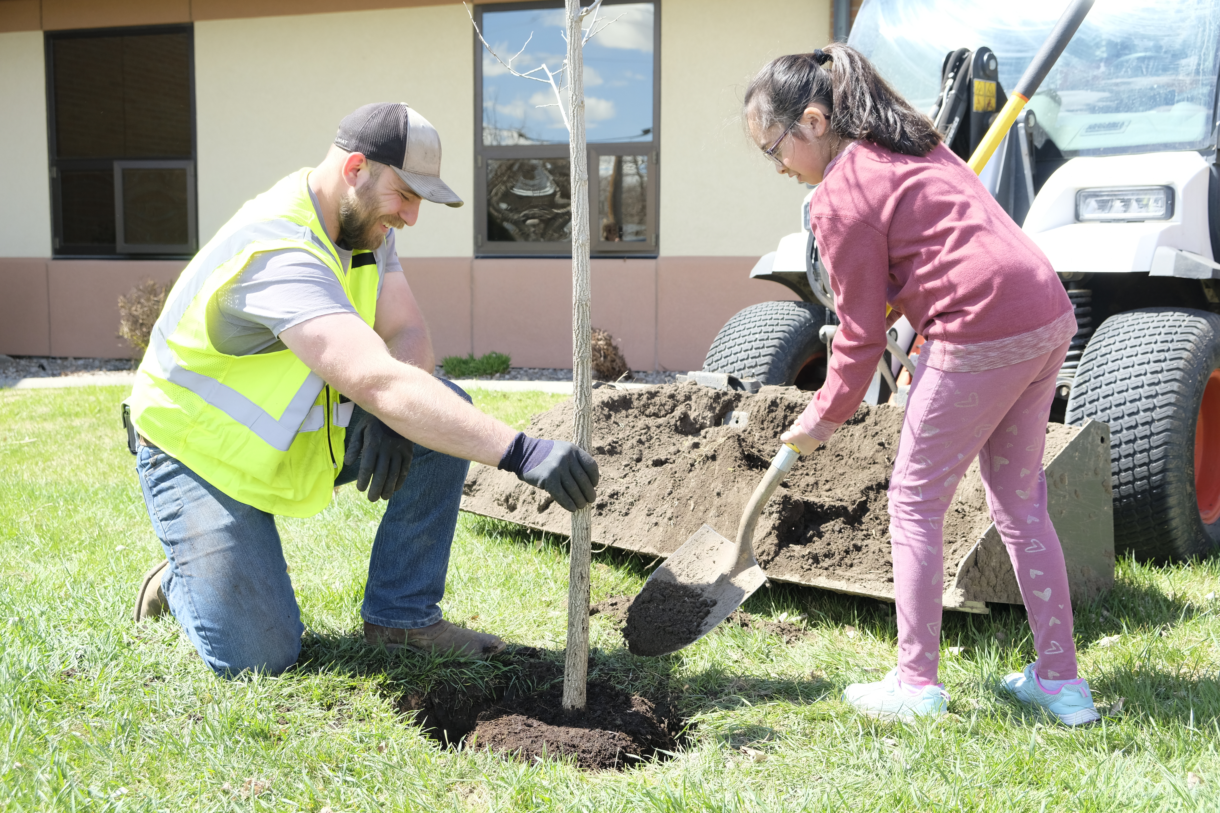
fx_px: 1288
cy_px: 406
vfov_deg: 35.1
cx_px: 610
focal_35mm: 38
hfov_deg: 50.7
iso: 400
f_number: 4.5
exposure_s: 1/400
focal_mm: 25.4
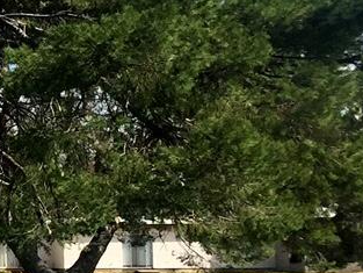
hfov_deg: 11.4
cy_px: 208
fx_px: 1584
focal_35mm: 151
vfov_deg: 9.8
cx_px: -441
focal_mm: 4.15
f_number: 2.2
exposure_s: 1/1721
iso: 32
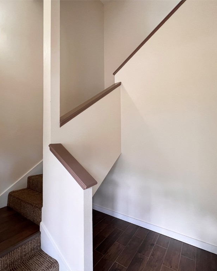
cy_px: 136
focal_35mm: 17
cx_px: 90
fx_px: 137
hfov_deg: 76.3
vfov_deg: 89.6
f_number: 1.8
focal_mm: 1.57
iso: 200
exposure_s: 1/60
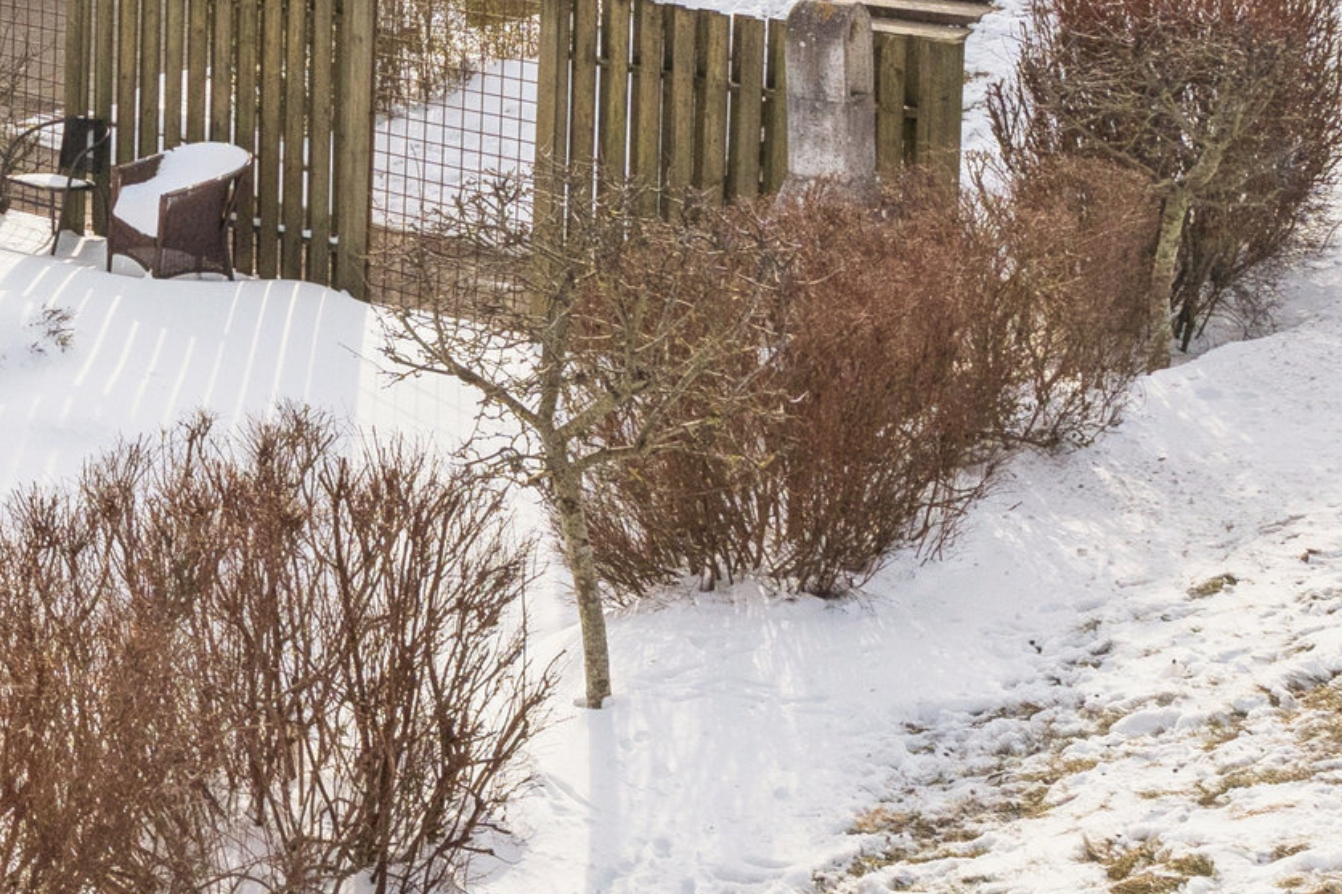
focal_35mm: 61
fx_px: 2273
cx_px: -445
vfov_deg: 21.5
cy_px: 24
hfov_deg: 27.1
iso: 800
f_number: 10
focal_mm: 17
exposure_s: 1/1600
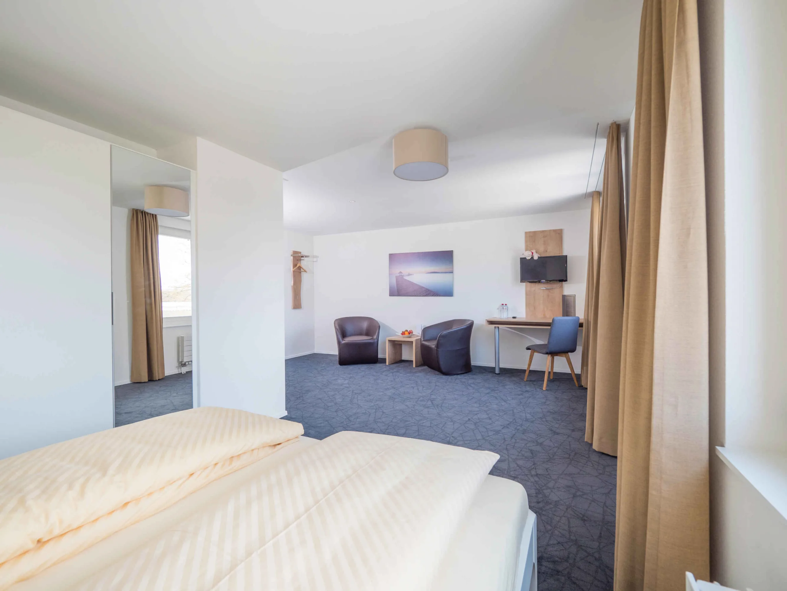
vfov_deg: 85.7
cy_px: 296
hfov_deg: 102.1
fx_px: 318
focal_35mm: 14
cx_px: 394
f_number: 3.5
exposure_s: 1/40
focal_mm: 7
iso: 200
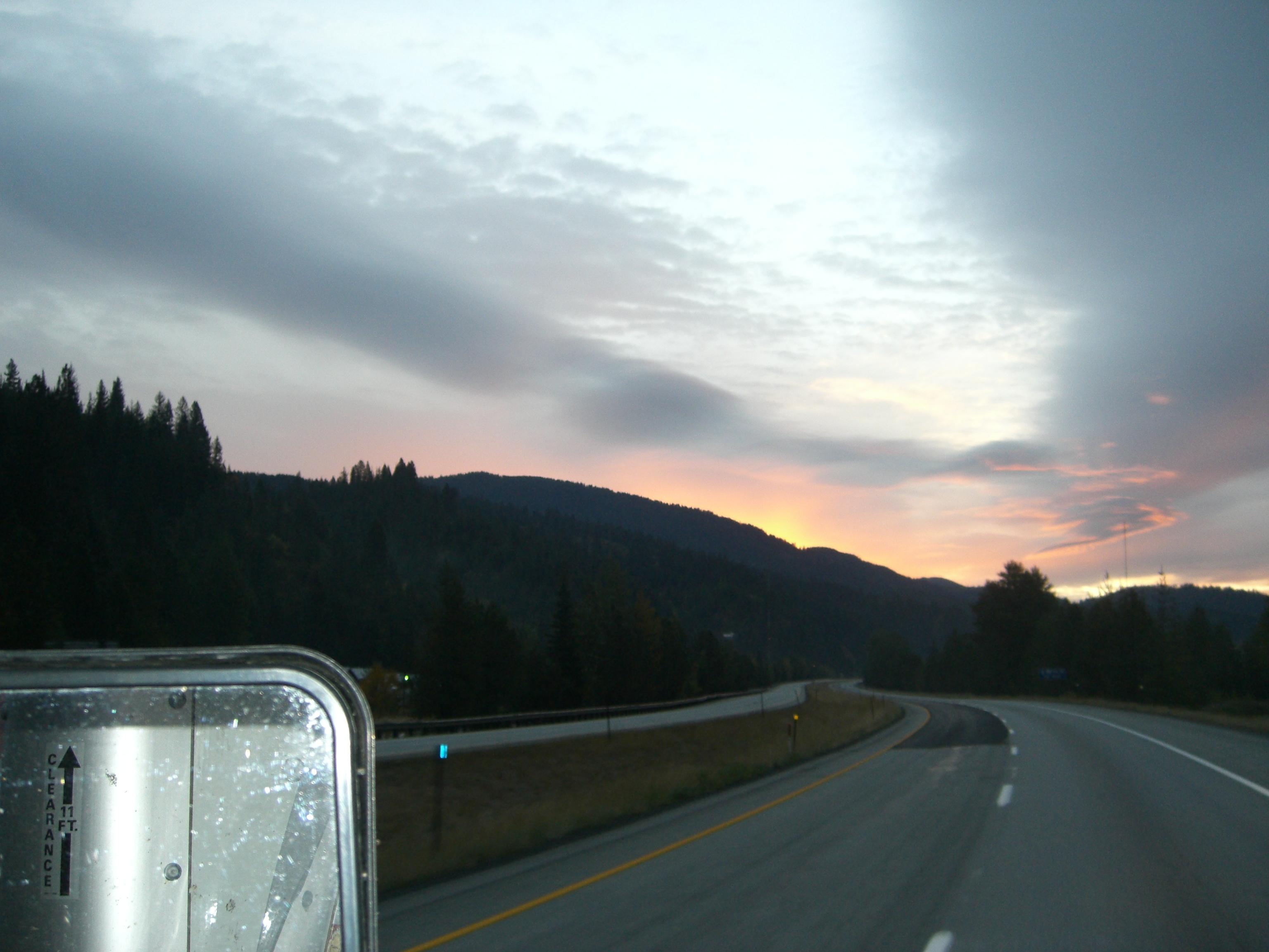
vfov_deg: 37.7
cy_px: 476
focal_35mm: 38
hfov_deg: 49.0
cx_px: 634
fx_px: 1393
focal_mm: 7.9
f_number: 2.8
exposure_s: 1/80
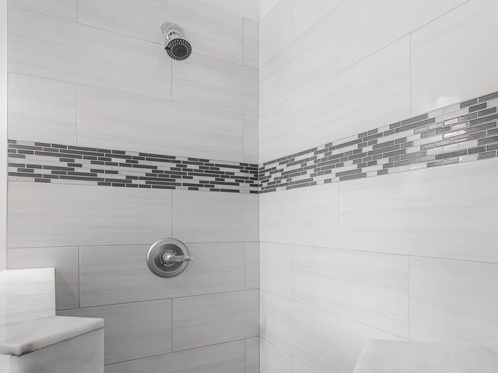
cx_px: 335
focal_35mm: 25
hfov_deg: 67.4
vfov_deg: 54.6
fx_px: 360
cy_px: 218
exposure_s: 1/2.5
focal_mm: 14
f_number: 9
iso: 320
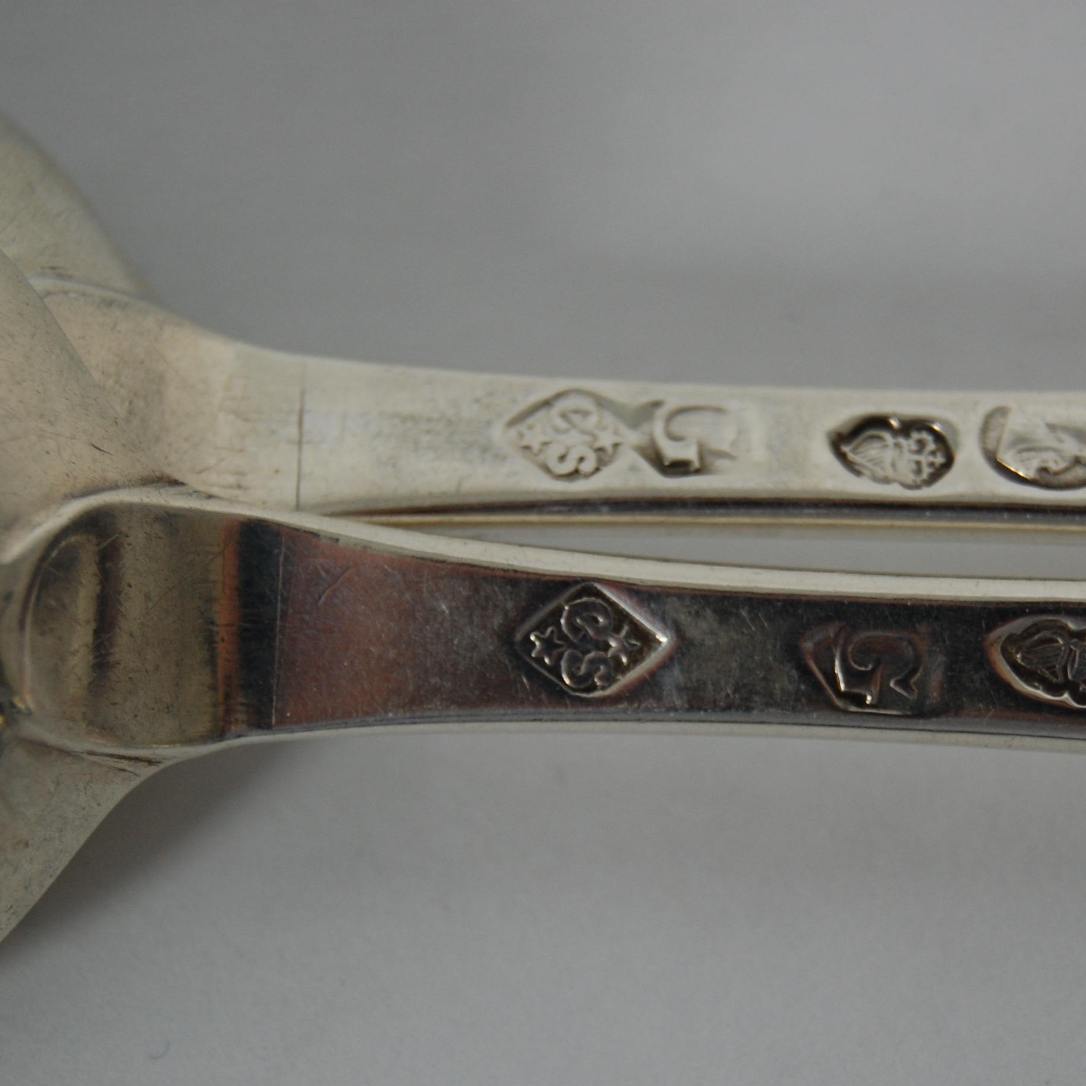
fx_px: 4107
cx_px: 781
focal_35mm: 116
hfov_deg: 15.0
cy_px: 593
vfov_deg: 15.1
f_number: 5.6
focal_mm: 55
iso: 400
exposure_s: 1/80
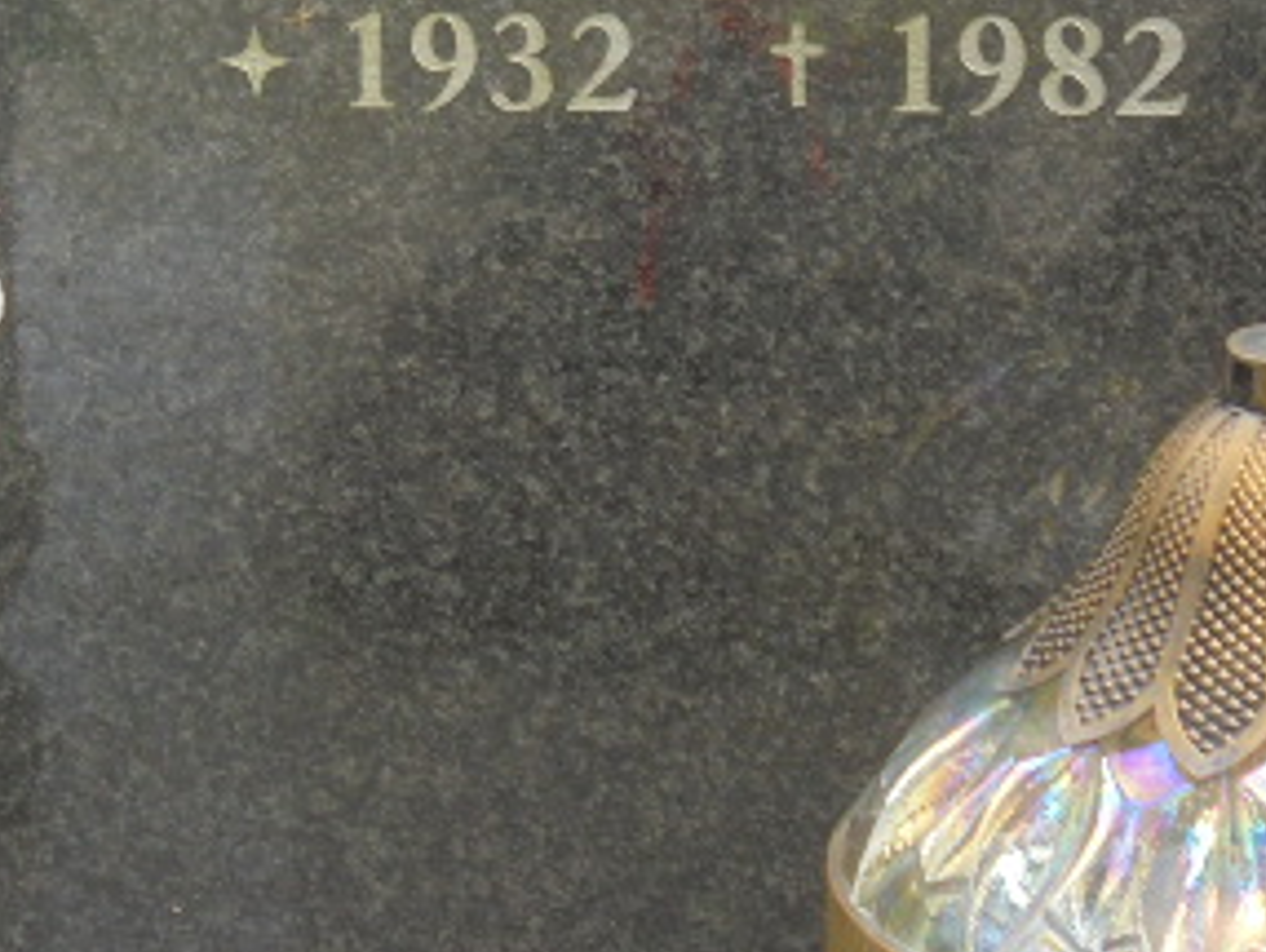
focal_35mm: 210
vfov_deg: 7.1
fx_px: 7687
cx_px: 310
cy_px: 31
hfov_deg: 9.4
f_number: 4.7
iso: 100
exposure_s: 1/60
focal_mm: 16.9
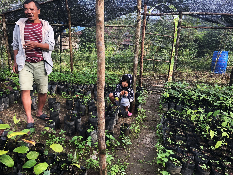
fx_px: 188
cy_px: 88
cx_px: 116
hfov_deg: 63.4
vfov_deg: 49.7
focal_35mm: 28
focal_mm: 3.99
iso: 64
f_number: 1.8
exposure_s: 1/120
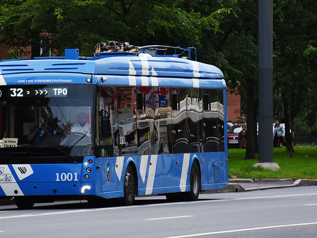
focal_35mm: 331
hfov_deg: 6.0
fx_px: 3031
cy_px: 66
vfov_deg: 4.5
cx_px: 89
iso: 320
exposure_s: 1/250
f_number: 5.6
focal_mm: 130
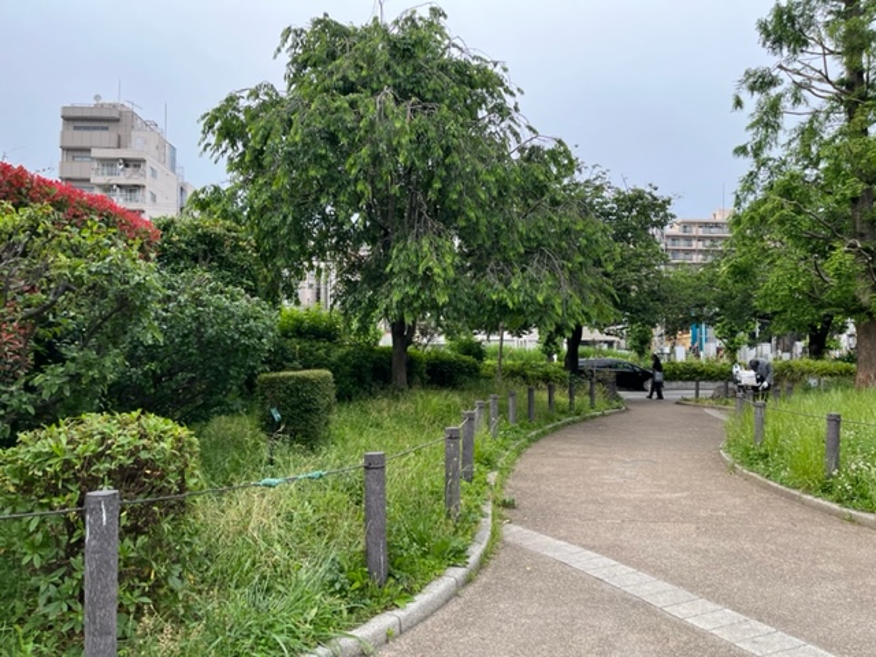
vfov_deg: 53.1
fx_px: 658
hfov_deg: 67.3
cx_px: 438
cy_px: 328
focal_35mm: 26
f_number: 1.6
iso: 50
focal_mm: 5.1
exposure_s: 1/983
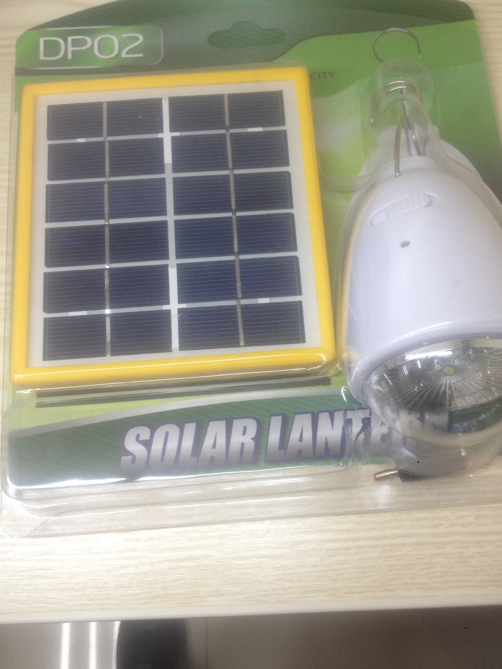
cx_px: 266
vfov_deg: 49.0
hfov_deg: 37.7
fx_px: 735
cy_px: 337
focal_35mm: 38
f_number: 2.4
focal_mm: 4.28
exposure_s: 1/25
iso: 50
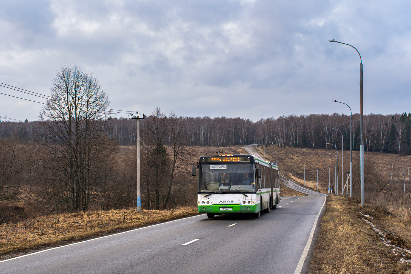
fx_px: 674
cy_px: 137
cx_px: 206
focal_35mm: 59
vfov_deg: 23.0
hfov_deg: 33.9
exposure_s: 1/400
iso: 400
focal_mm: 59
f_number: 5.6
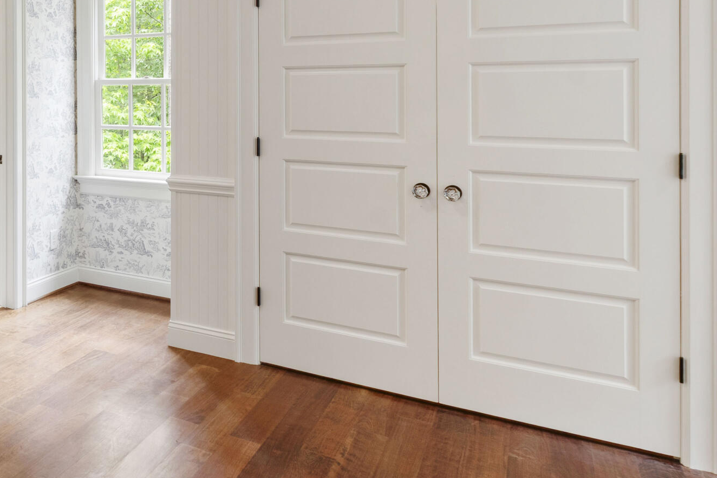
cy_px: 79
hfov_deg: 47.6
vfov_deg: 37.1
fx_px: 677
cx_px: 22
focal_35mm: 34
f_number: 8
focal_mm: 10
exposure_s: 1/1.25
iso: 100
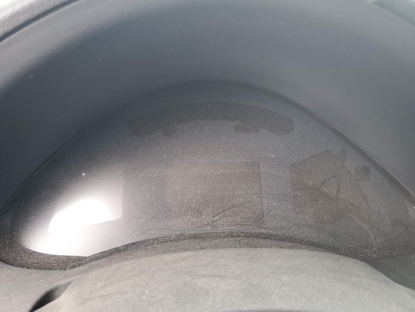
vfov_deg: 53.1
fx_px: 312
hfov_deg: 67.3
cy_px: 156
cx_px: 208
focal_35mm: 26
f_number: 1.5
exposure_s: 1/120
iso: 96
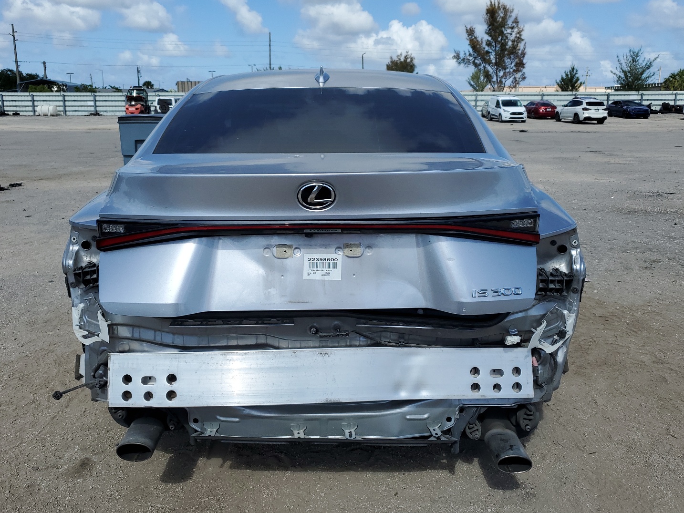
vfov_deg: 48.2
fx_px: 573
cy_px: 241
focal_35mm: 29
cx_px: 328
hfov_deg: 61.6
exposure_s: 1/5000
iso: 50
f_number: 1.5
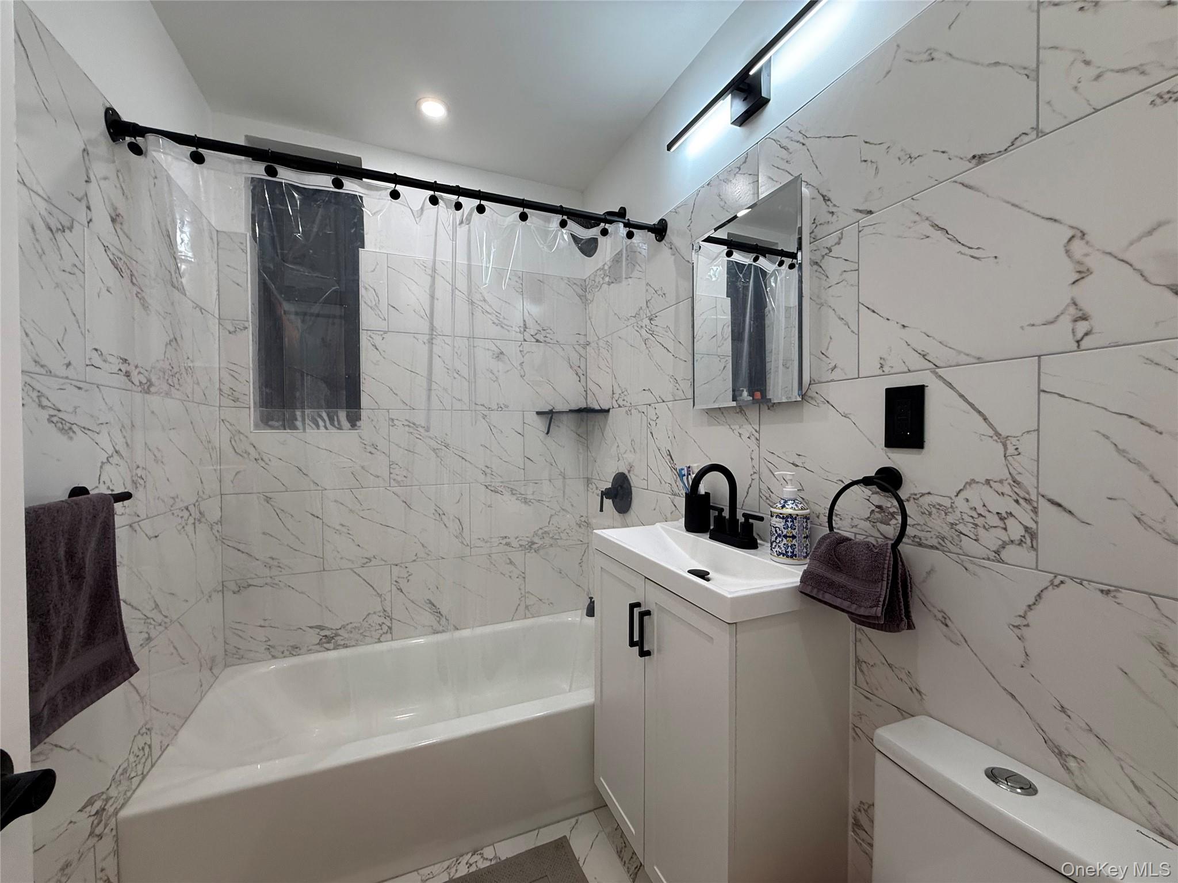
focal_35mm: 14
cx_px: 589
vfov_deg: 85.7
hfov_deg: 102.1
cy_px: 442
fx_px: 476
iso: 125
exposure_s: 1/120
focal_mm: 2.22
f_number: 2.2
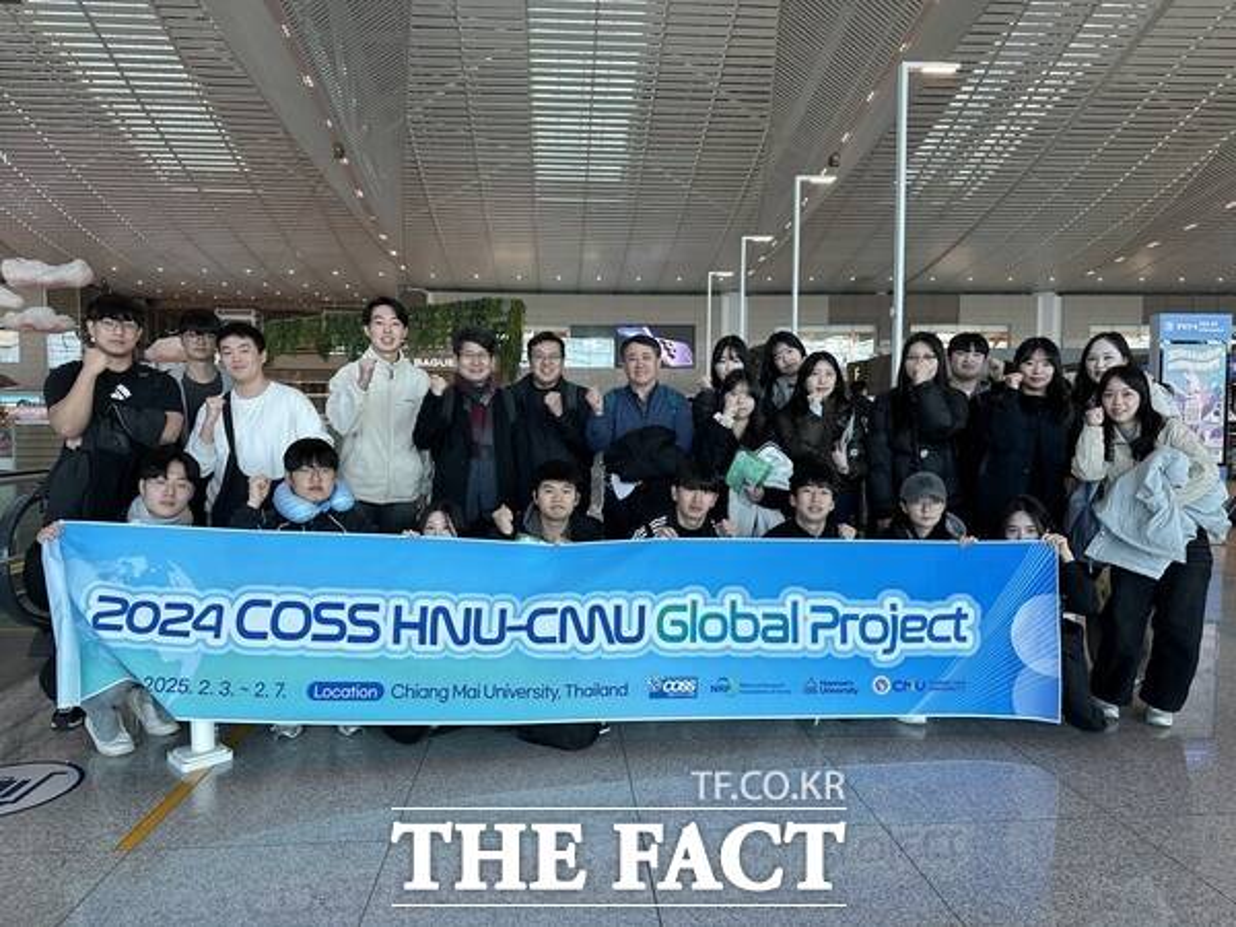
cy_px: 464
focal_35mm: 24
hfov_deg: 71.6
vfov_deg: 56.8
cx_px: 618
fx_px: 857
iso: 64
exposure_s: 1/75
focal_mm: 6.86
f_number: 1.78
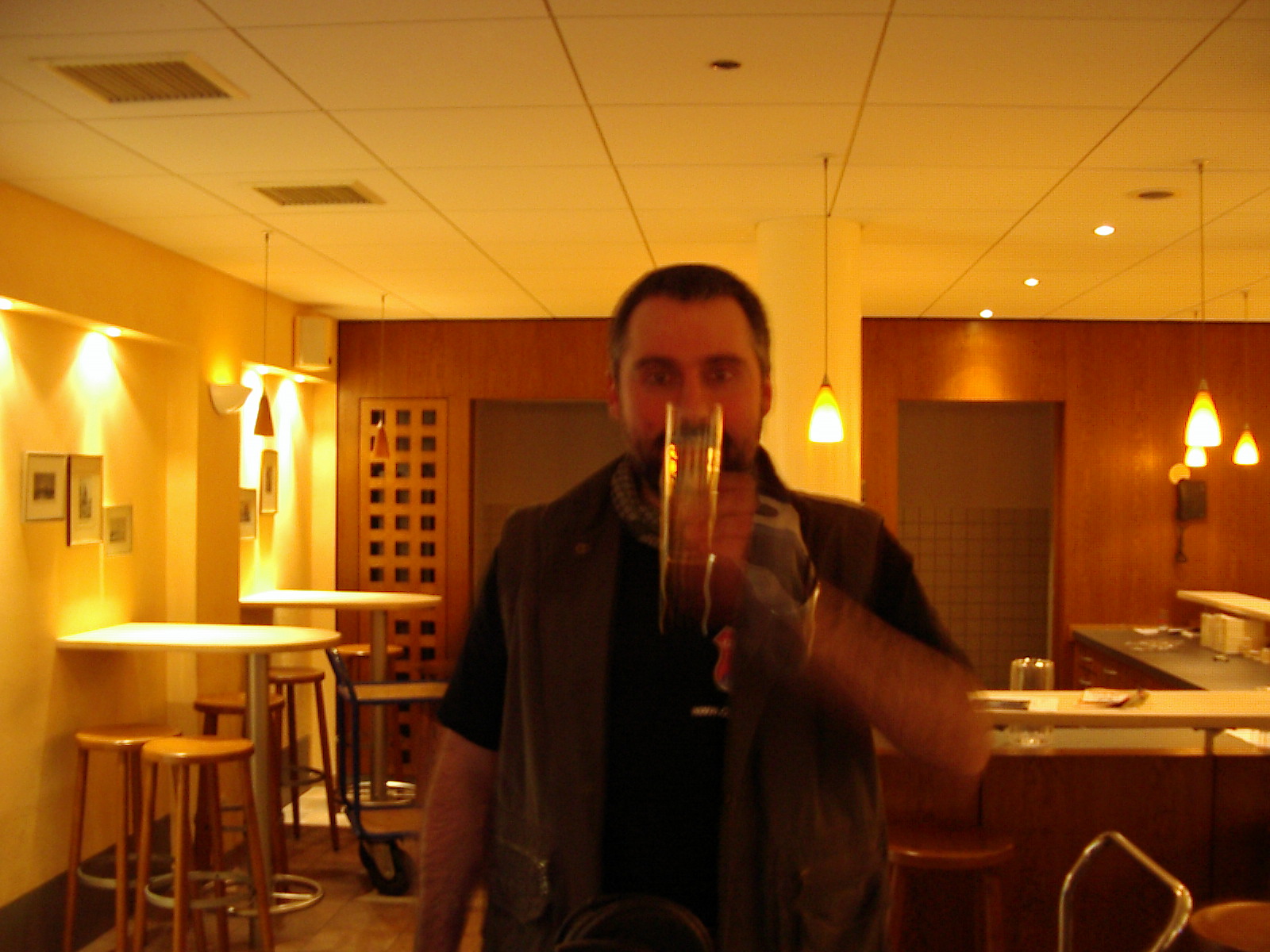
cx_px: 635
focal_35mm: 38
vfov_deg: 37.7
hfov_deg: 49.0
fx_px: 1394
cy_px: 476
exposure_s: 1/2.5
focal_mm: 5.8
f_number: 2.6
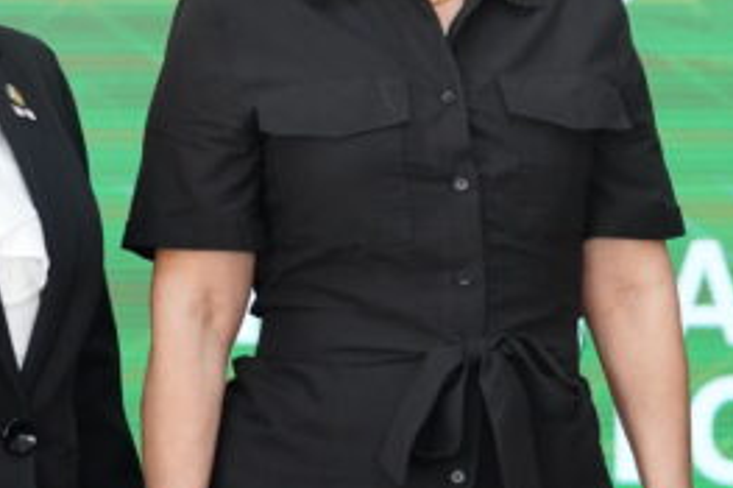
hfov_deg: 6.1
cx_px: 454
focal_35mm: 338
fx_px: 6877
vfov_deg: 4.1
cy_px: 222
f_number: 3.5
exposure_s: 1/400
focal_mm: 127
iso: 5000
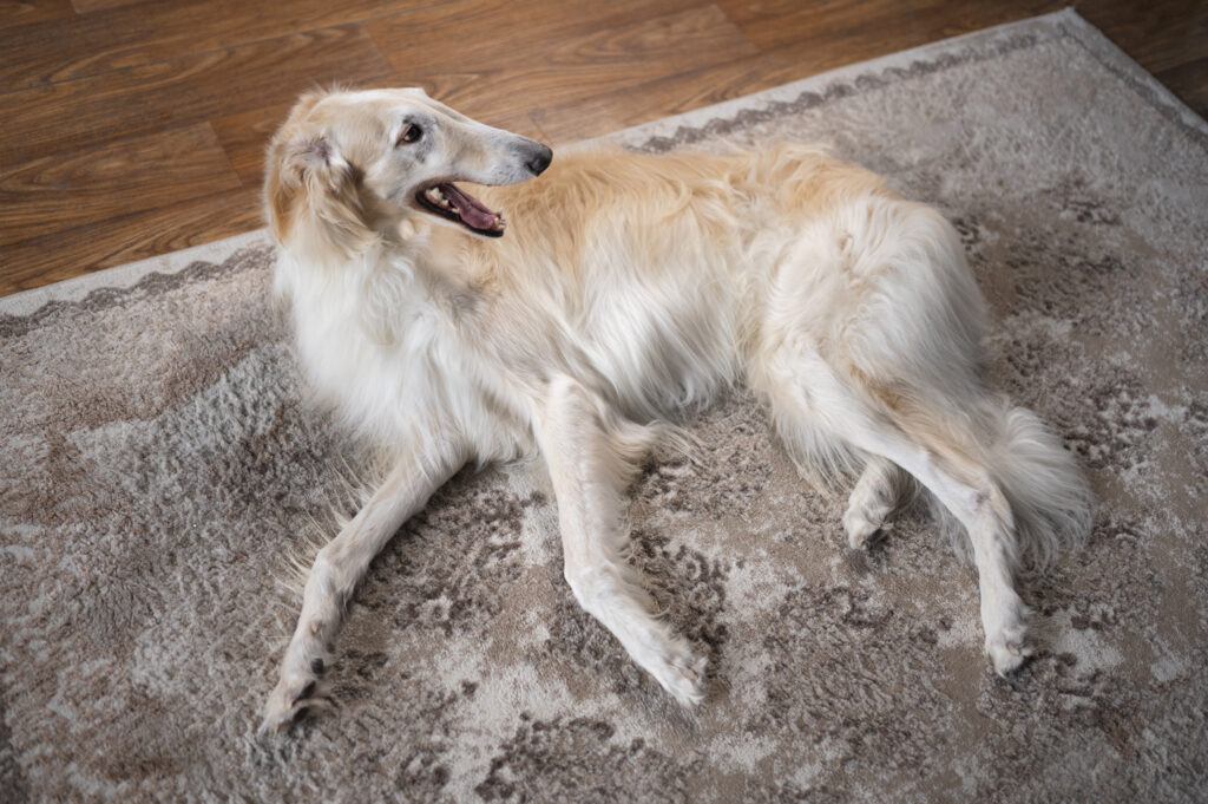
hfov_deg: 54.5
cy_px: 402
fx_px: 1173
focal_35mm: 35
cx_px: 604
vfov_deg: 37.8
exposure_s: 1/200
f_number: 1.8
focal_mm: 35
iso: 1250
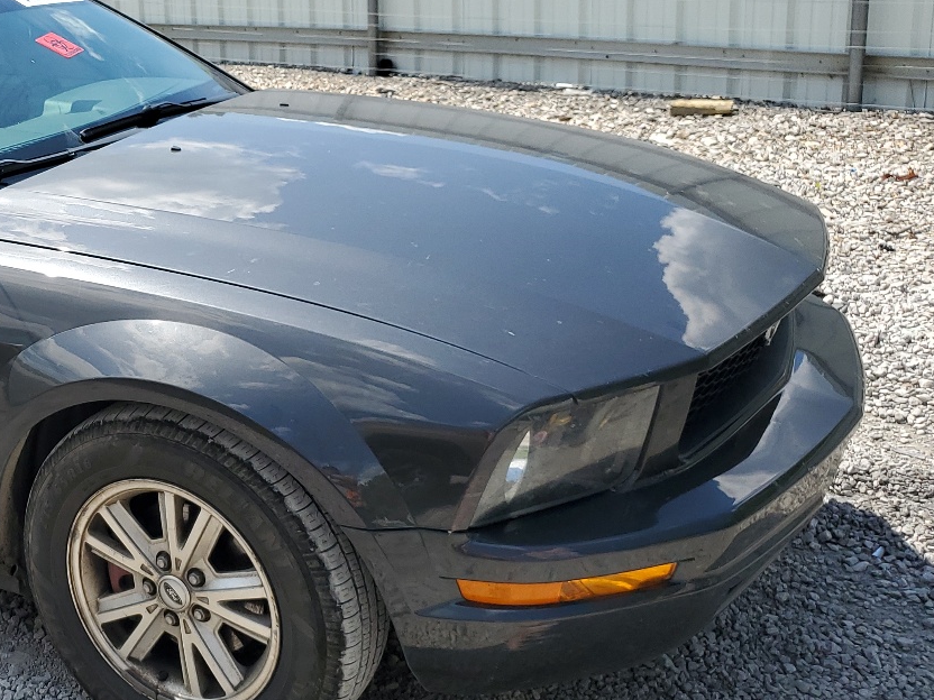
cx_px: 57
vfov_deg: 29.1
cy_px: 357
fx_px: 1349
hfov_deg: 35.4
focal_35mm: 50
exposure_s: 1/2500
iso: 50
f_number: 1.5
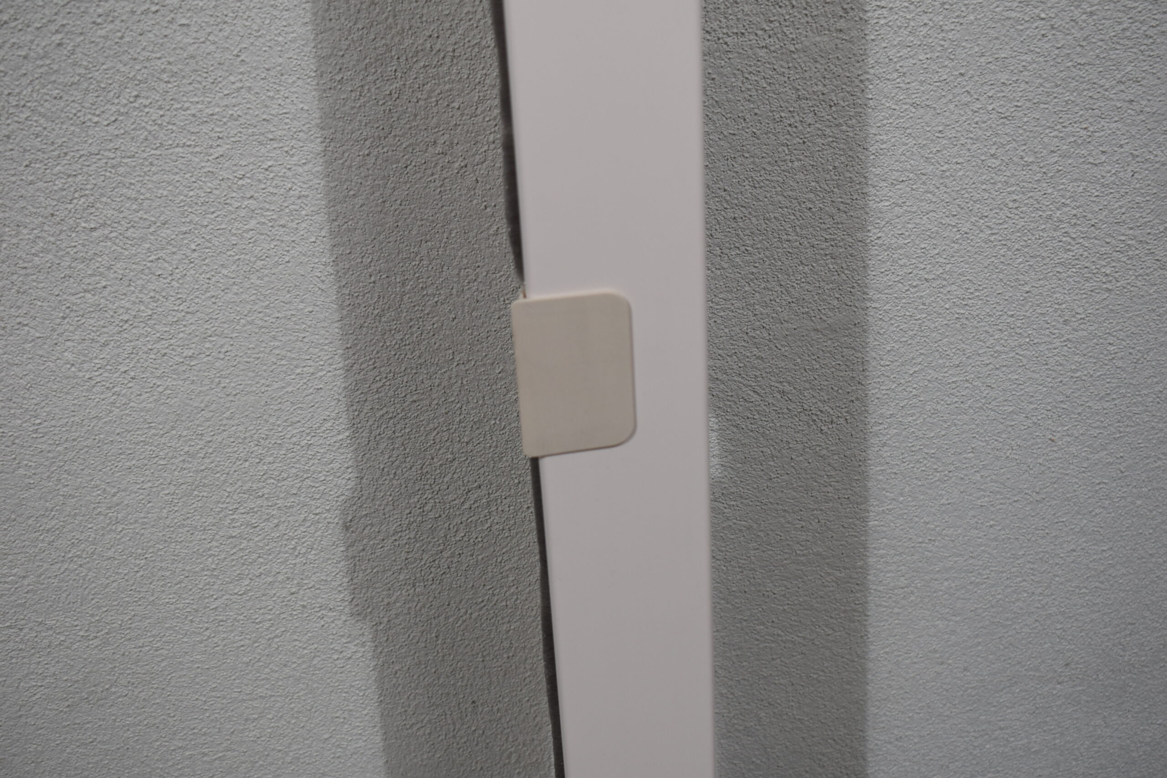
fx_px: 1459
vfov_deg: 29.9
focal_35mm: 45
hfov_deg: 43.6
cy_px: 389
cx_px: 584
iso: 280
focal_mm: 30
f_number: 5.6
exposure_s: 1/125
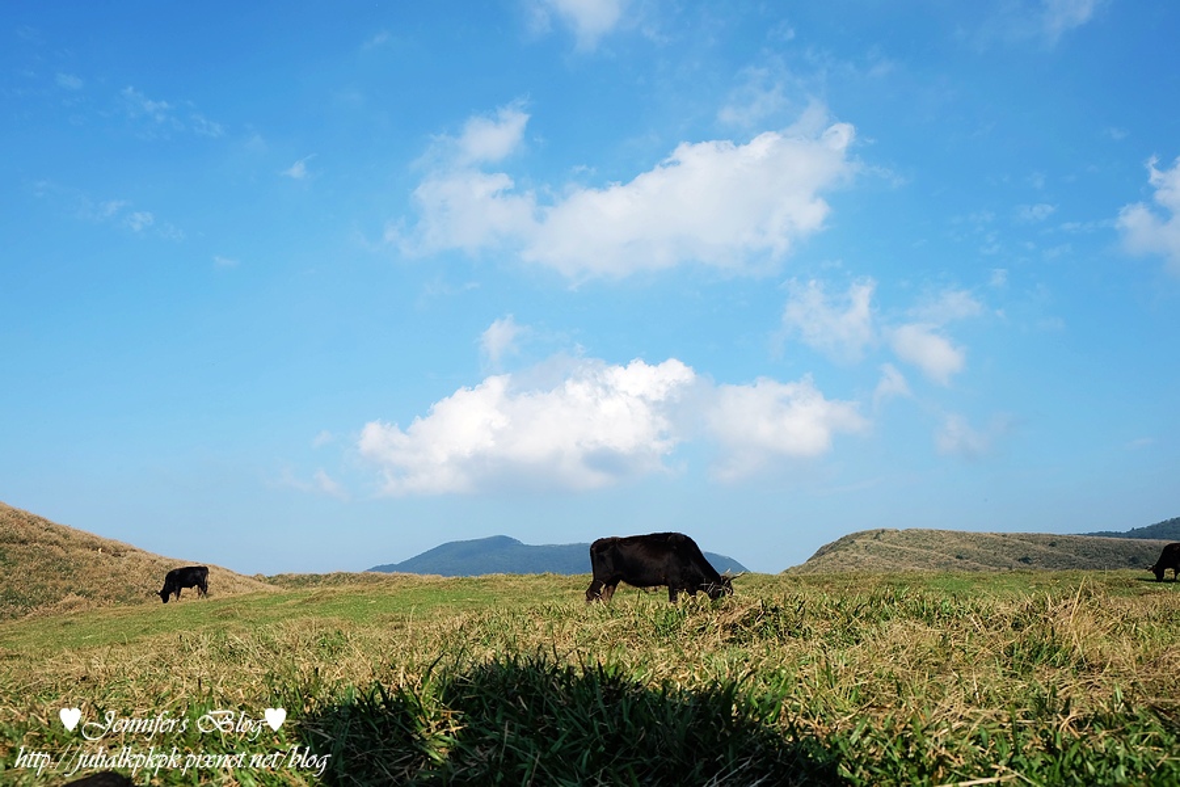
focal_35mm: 29
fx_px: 950
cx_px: 590
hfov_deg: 63.7
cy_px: 394
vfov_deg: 45.0
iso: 200
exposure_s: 1/450
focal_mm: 19.6
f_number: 7.1
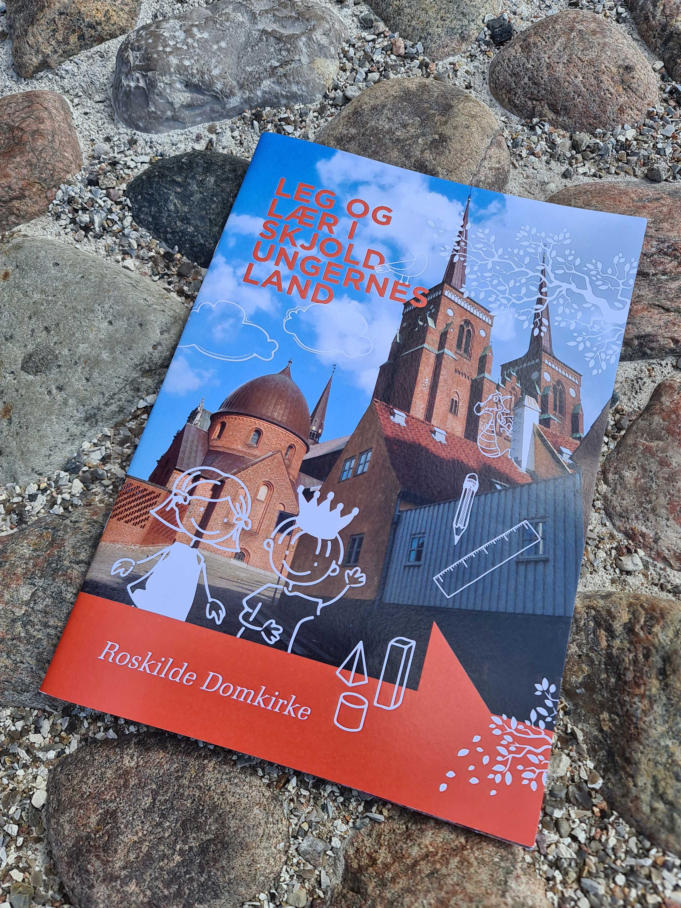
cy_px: 454
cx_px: 340
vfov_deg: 69.4
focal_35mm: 25
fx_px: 656
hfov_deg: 54.9
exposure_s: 1/345
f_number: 1.8
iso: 50
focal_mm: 7
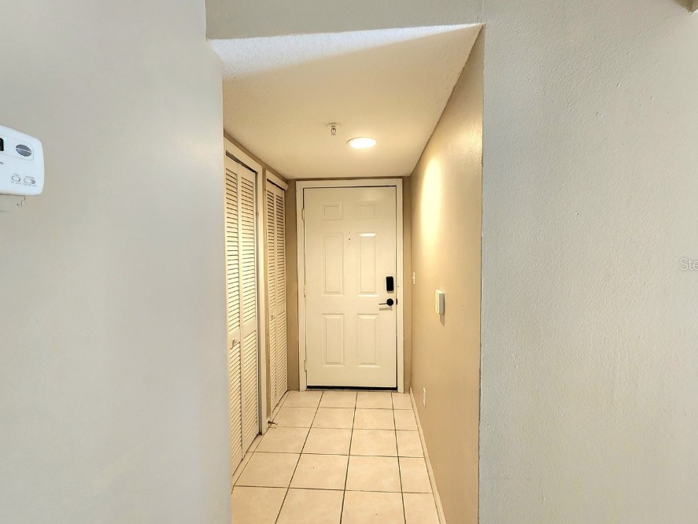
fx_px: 303
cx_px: 351
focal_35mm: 15
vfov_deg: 81.8
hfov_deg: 98.1
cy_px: 264
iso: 400
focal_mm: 2.2
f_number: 2.2
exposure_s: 1/40
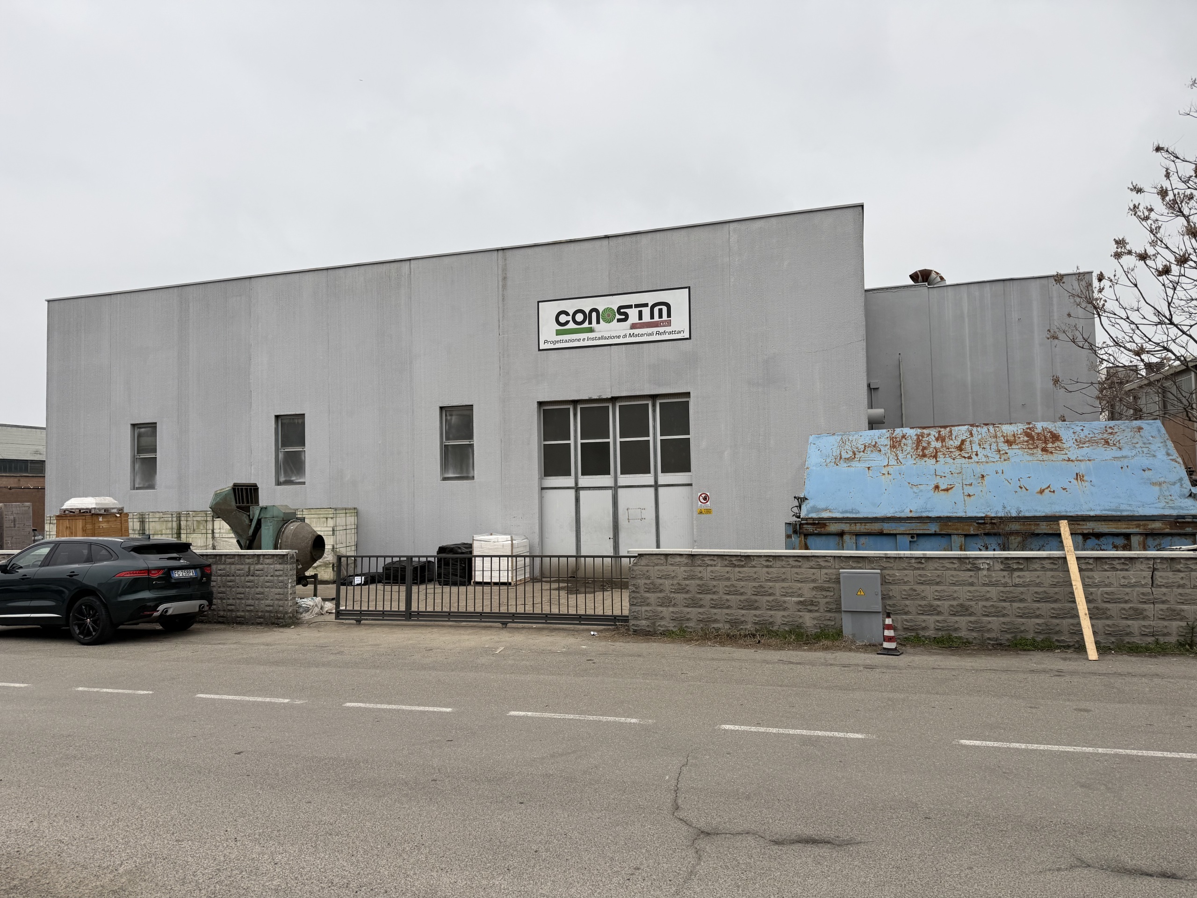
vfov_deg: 56.8
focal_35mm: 24
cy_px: 449
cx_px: 598
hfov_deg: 71.6
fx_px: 830
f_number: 1.78
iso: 80
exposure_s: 1/602
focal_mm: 6.76
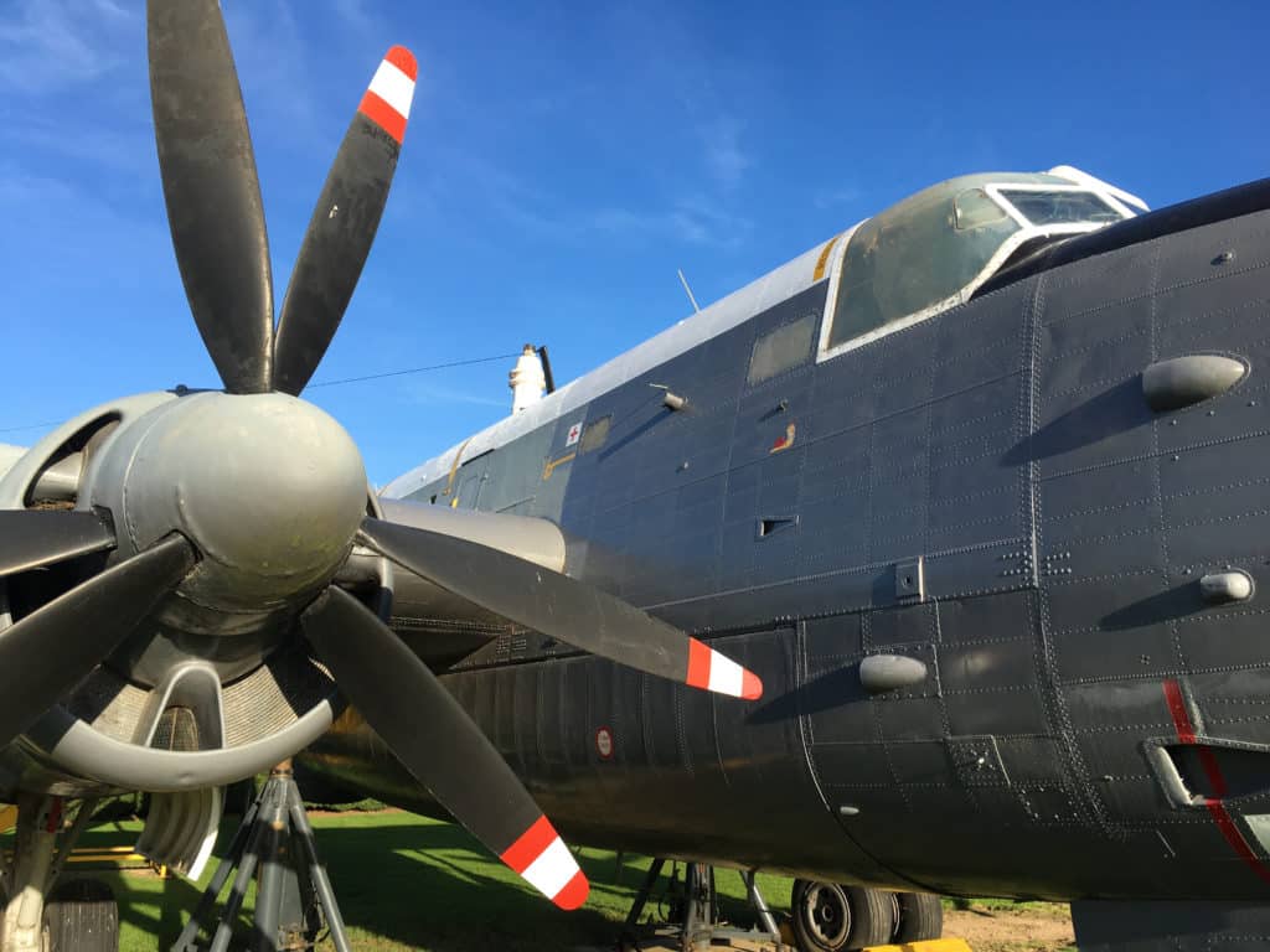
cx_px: 635
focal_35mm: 29
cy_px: 476
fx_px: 1064
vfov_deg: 48.2
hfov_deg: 61.7
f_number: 2.2
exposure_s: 1/732
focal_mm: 4.15
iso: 25
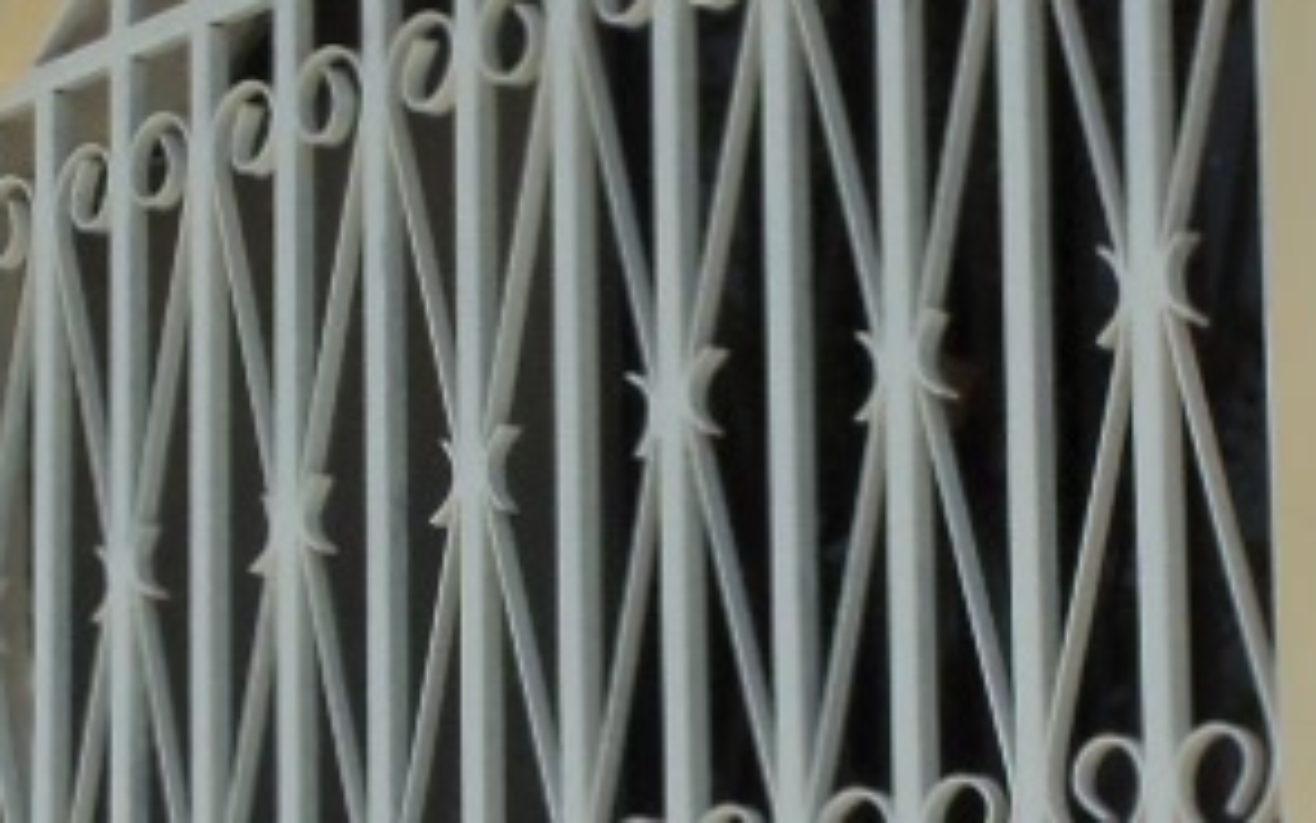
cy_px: 1185
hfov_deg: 15.6
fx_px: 4808
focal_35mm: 134
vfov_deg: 9.5
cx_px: 671
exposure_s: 1/160
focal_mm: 5.2
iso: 80
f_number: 8.6
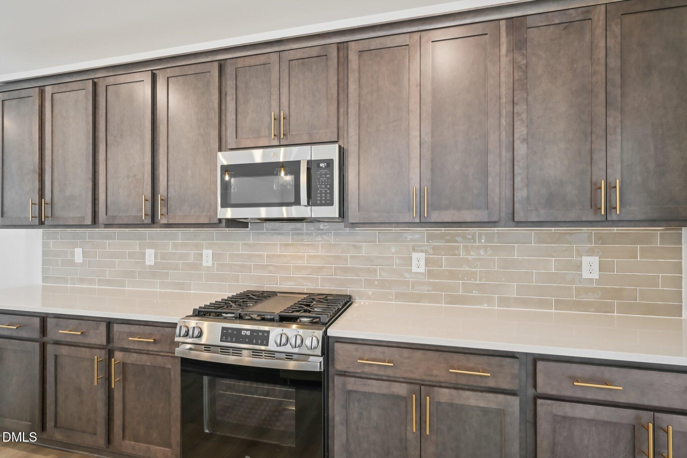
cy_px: 229
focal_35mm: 17
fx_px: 324
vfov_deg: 70.4
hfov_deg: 93.3
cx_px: 344
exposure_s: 1/13
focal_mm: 17
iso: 400
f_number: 8
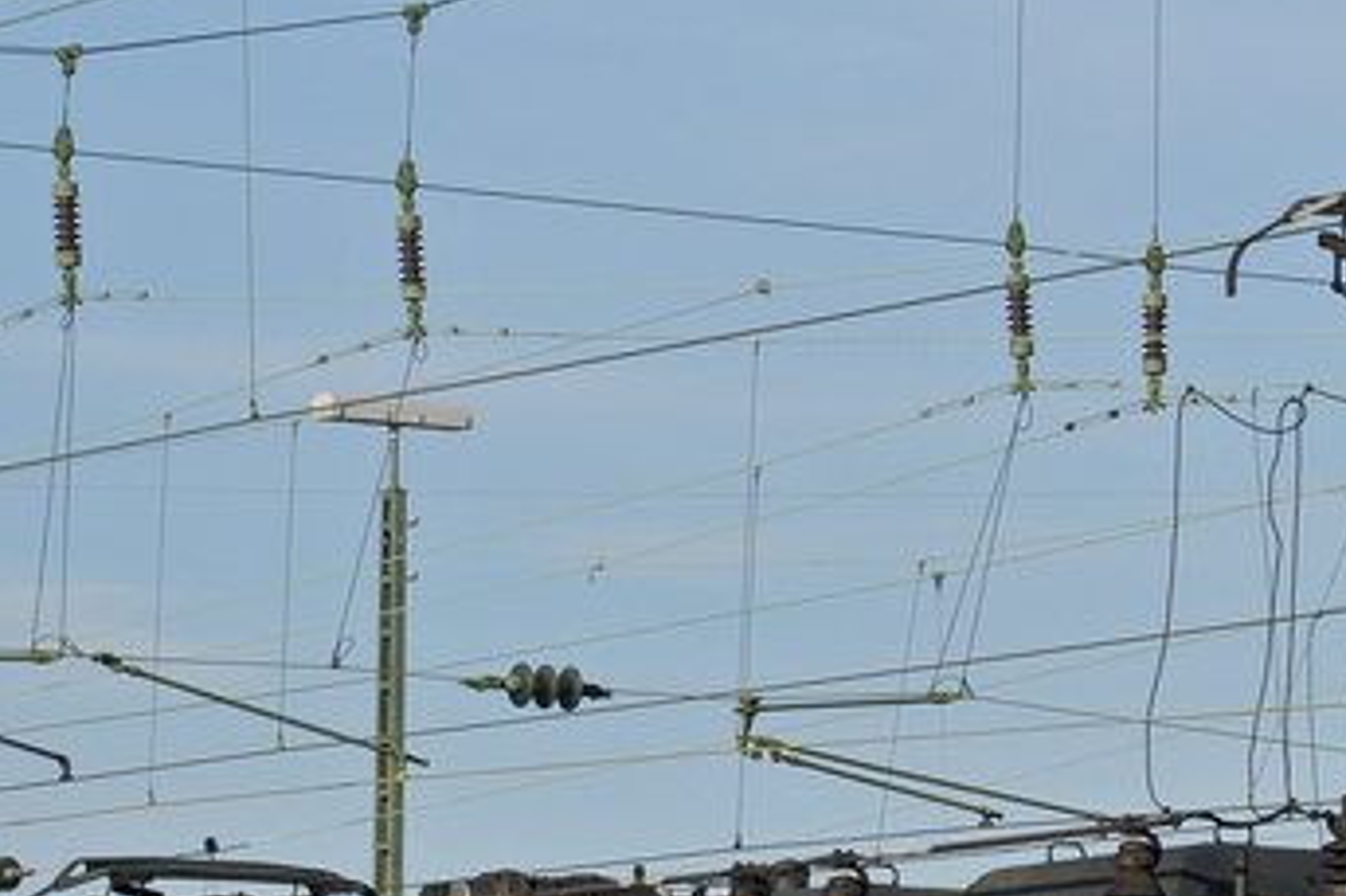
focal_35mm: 366
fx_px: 13677
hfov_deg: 5.6
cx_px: 1272
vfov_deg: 3.7
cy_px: 1137
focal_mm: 70
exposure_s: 1/800
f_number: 6.3
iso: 250
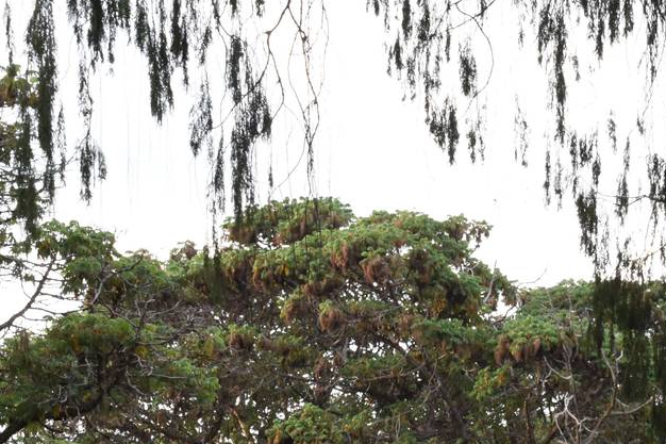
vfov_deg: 10.1
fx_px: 2483
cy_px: 528
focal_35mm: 134
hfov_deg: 15.3
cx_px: 373
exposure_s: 1/80
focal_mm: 35
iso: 1250
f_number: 10
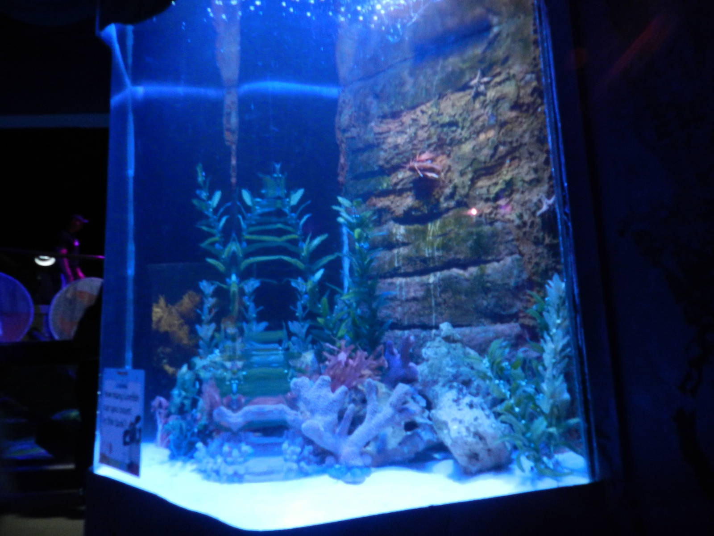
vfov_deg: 58.9
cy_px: 268
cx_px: 357
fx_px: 474
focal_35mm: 23
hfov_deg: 73.9
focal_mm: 4
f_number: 3.4
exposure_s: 1/15
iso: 500
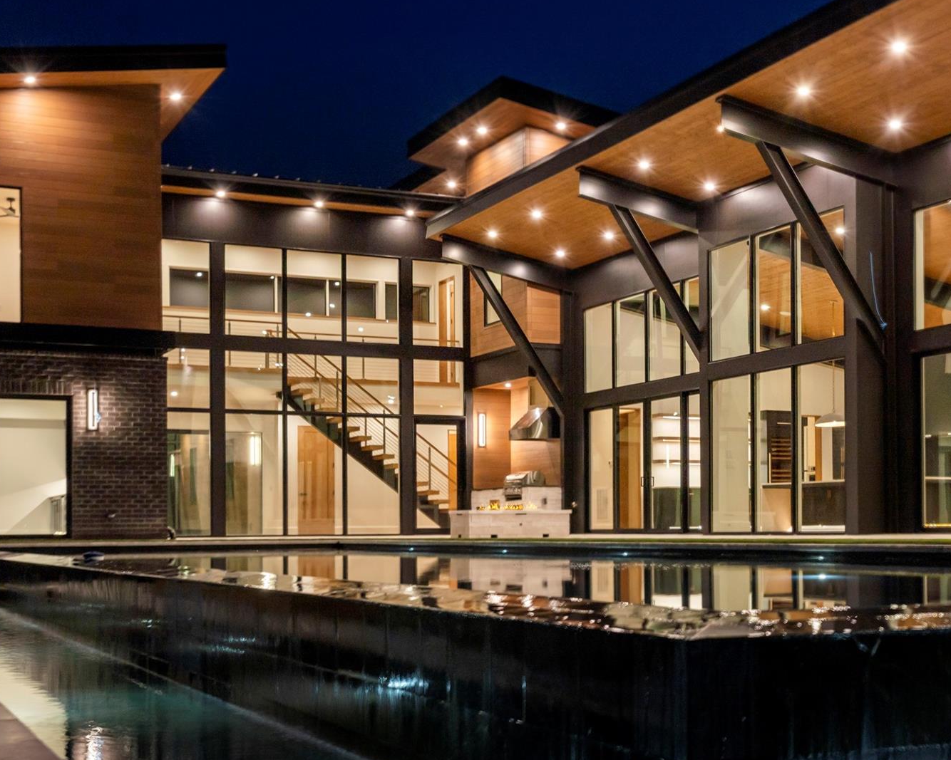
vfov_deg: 30.8
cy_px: 433
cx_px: 560
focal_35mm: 49
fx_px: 1379
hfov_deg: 37.9
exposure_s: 1/15
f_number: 8
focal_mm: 34
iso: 400
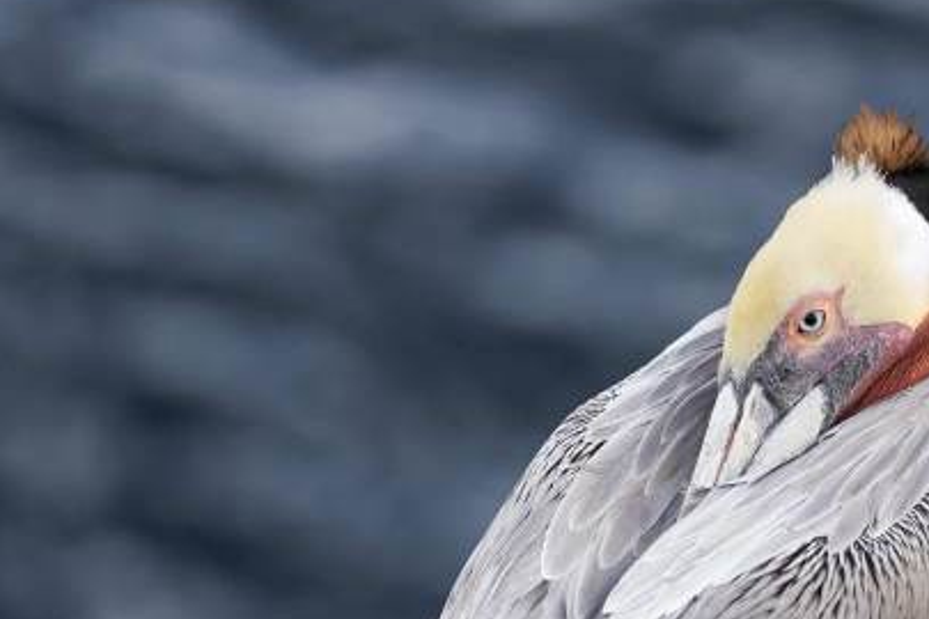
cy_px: 579
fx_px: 15276
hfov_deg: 3.5
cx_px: 713
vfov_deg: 2.3
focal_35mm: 592
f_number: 2.8
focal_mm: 300
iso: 1600
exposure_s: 1/4000
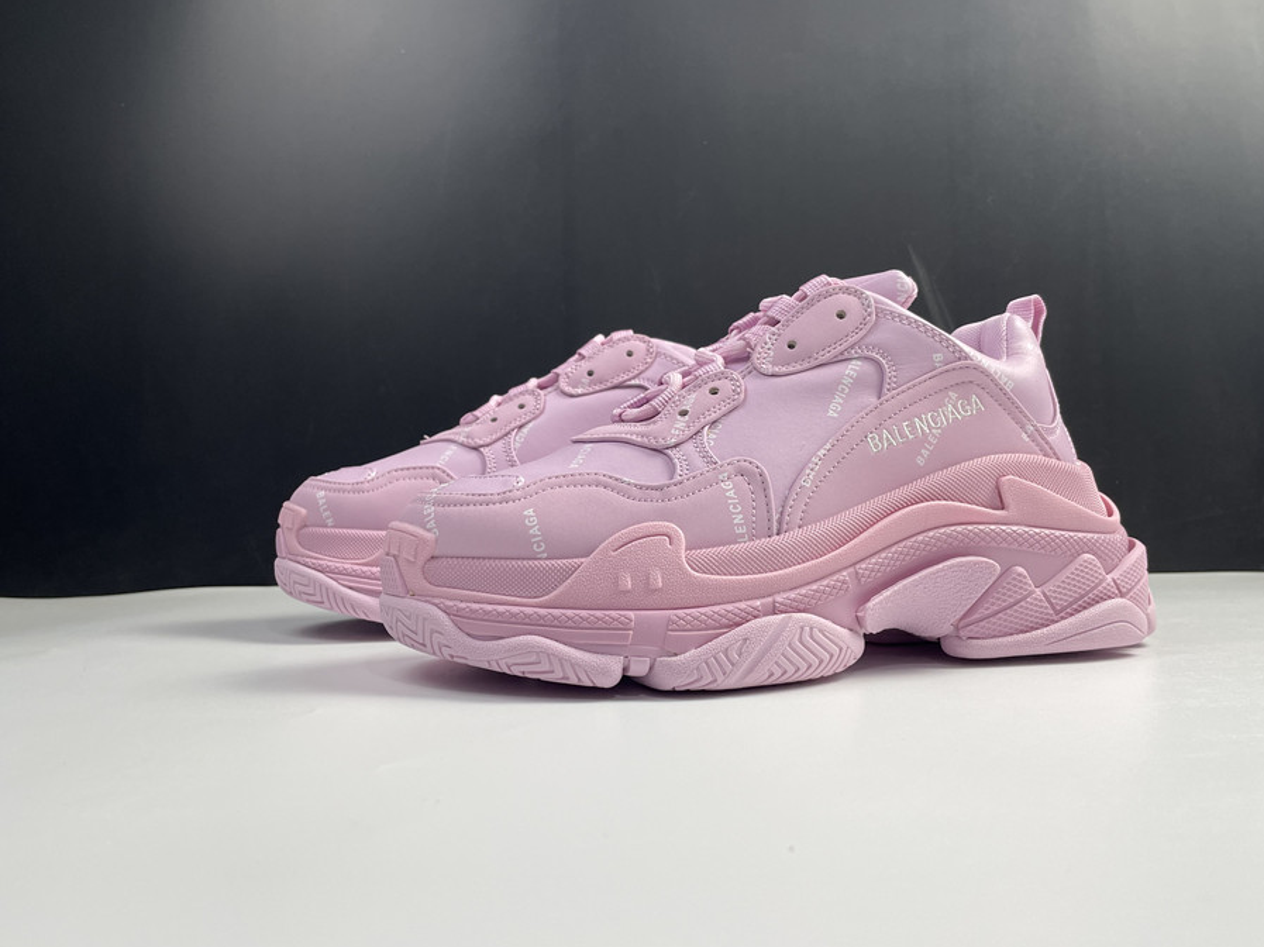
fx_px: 1059
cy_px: 471
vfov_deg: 48.2
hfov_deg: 61.7
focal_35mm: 29
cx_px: 659
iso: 64
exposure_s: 1/121
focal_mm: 4.2
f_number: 1.6
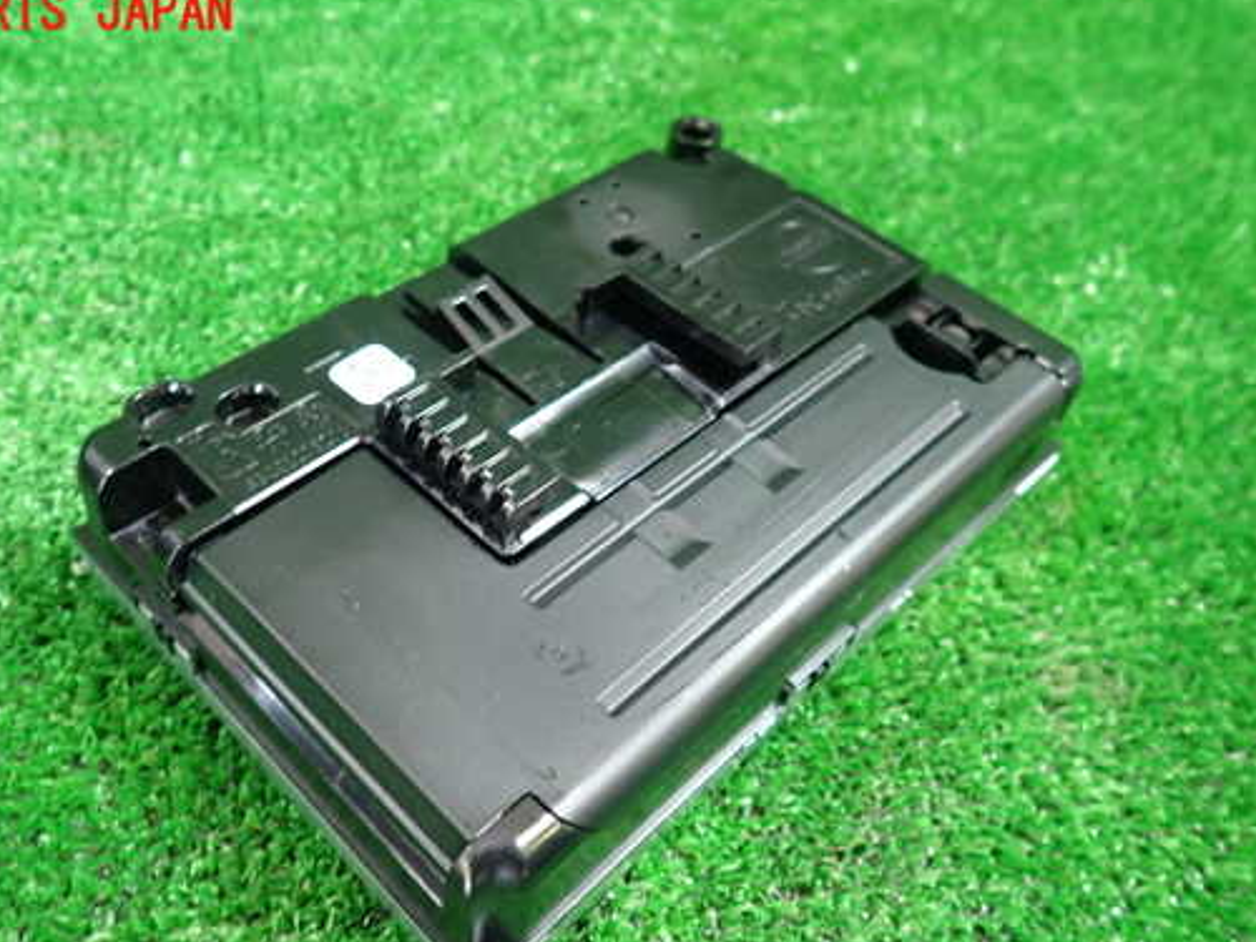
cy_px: 548
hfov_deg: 59.7
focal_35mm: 30
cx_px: 530
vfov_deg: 46.6
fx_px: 1089
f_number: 2
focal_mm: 4.5
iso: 400
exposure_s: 1/30
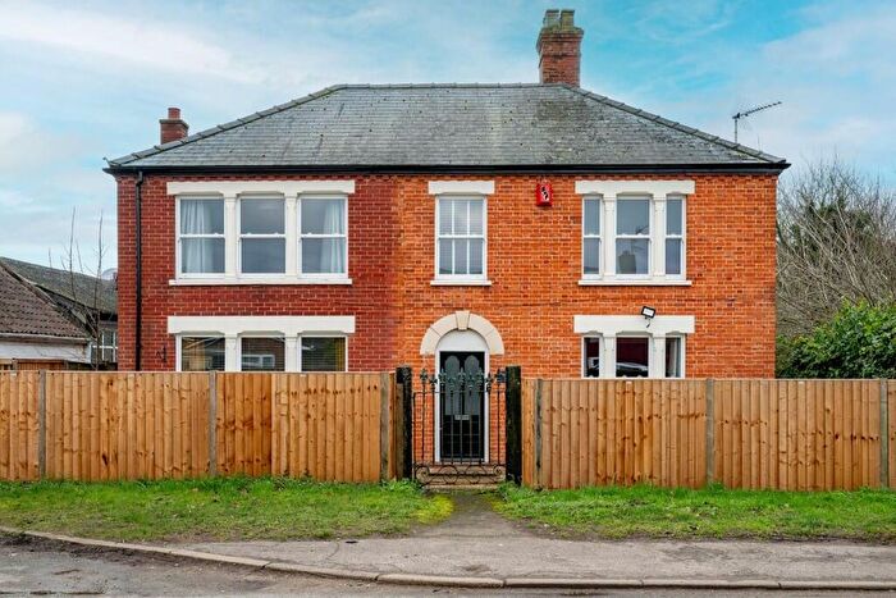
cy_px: 299
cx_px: 448
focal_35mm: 33
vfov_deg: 40.0
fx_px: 821
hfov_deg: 57.2
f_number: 6.3
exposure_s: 1/50
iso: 64
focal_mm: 33
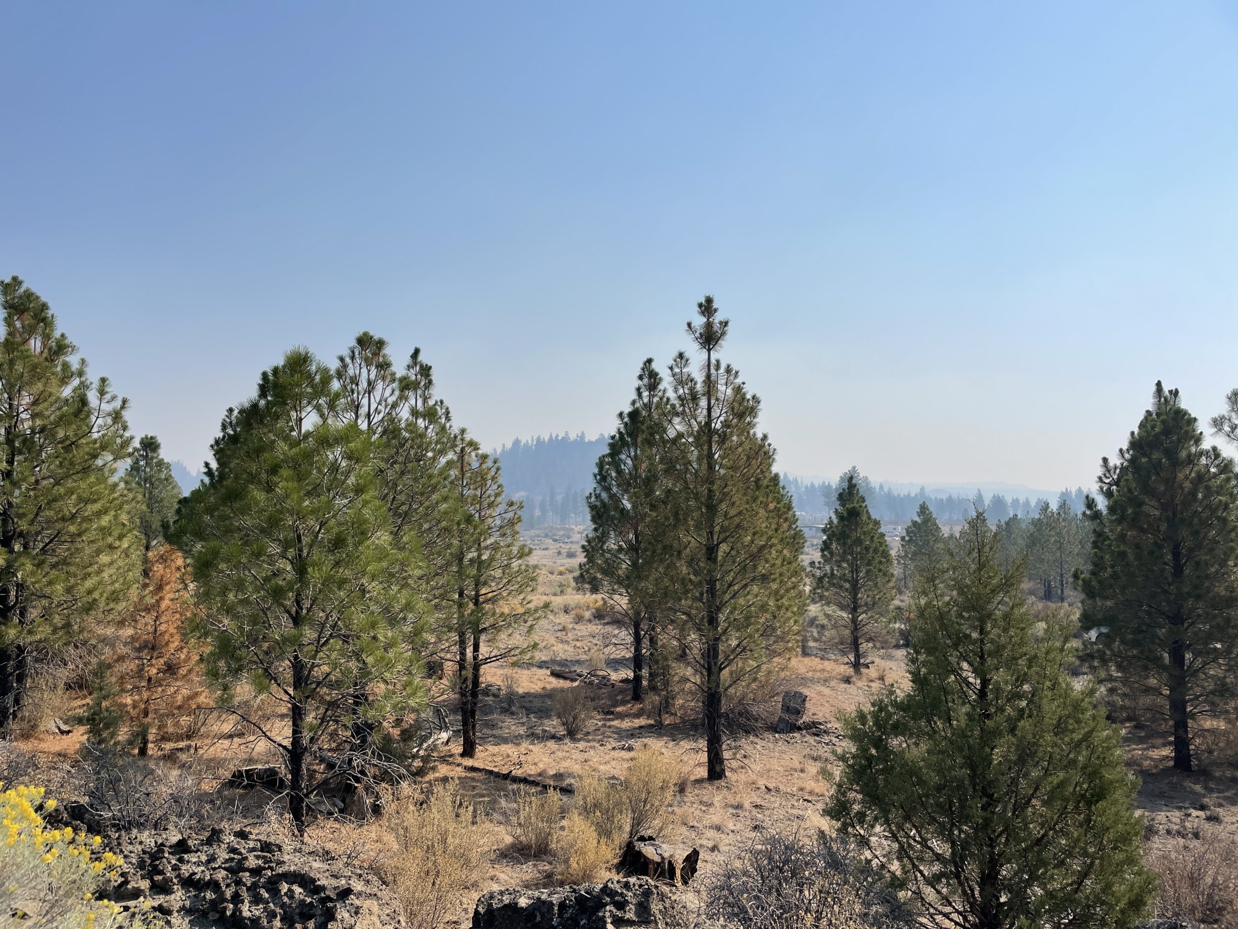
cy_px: 464
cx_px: 619
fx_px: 930
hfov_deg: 67.3
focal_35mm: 26
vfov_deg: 53.1
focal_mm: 4.2
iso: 32
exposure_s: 1/7813
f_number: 1.6
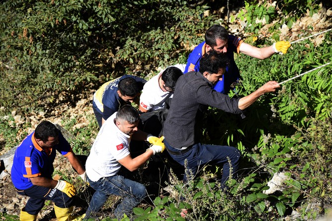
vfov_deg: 10.7
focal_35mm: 129
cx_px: 166
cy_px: 110
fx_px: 1185
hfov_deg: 16.0
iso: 200
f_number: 5.6
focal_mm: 85
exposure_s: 1/500
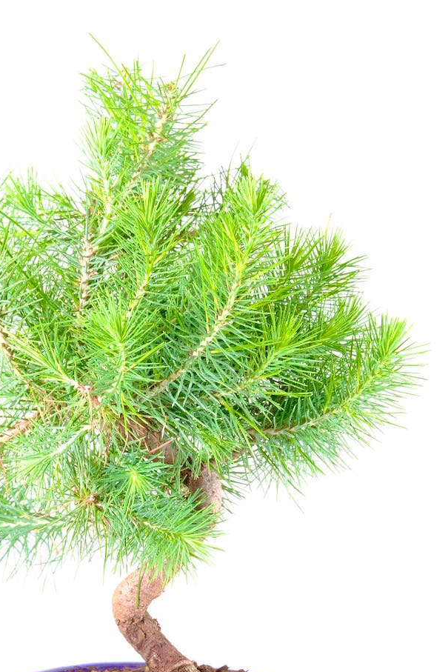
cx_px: 141
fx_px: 2817
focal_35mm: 151
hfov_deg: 9.1
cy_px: 453
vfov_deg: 13.6
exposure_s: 1/8
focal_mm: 71.1
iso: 500
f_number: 11
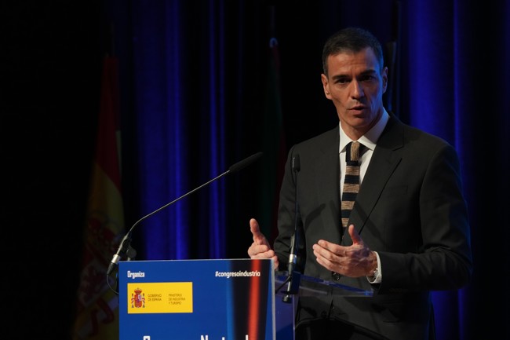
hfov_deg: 4.5
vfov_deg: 3.0
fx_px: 6500
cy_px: 170
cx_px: 255
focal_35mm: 459
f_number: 6.3
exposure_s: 1/750
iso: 3200
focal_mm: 459
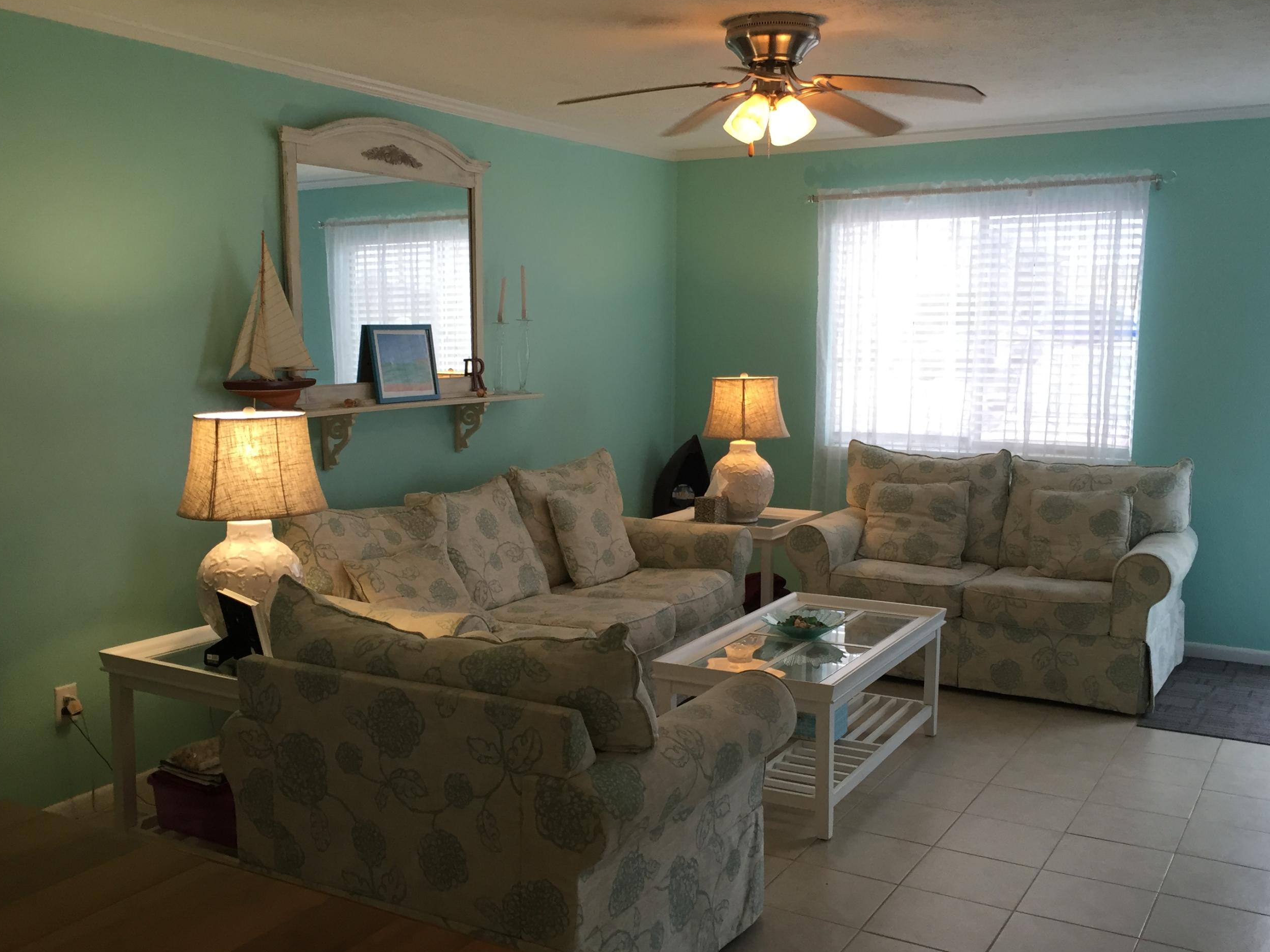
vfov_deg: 40.7
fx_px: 1284
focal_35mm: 35
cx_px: 622
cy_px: 502
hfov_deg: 52.6
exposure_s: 1/40
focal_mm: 4.15
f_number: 2.2
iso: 32
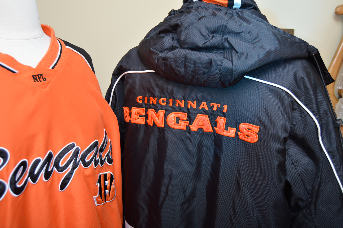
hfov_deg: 55.1
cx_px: 172
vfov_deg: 38.3
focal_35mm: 34
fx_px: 328
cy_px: 114
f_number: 3.8
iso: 200
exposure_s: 1/200
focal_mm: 23
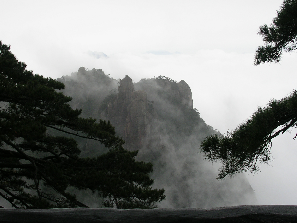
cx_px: 145
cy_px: 109
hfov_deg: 33.2
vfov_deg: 25.2
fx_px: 498
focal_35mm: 58
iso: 50
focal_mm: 8.5
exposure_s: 1/198
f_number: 6.6
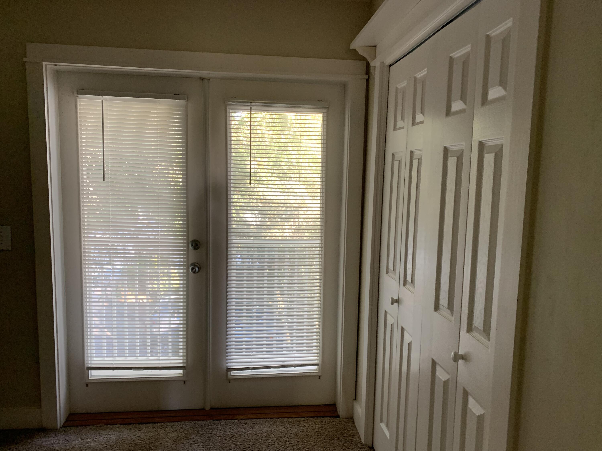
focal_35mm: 26
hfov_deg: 67.3
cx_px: 301
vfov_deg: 53.1
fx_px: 452
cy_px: 226
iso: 125
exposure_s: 1/60
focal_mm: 4.25
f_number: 1.8
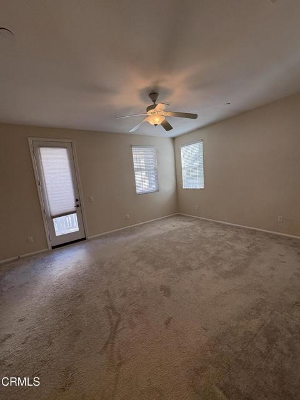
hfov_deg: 85.7
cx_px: 150
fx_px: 162
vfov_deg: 102.1
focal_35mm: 14
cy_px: 200
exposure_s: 1/120
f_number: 2.2
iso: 80
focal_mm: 2.22
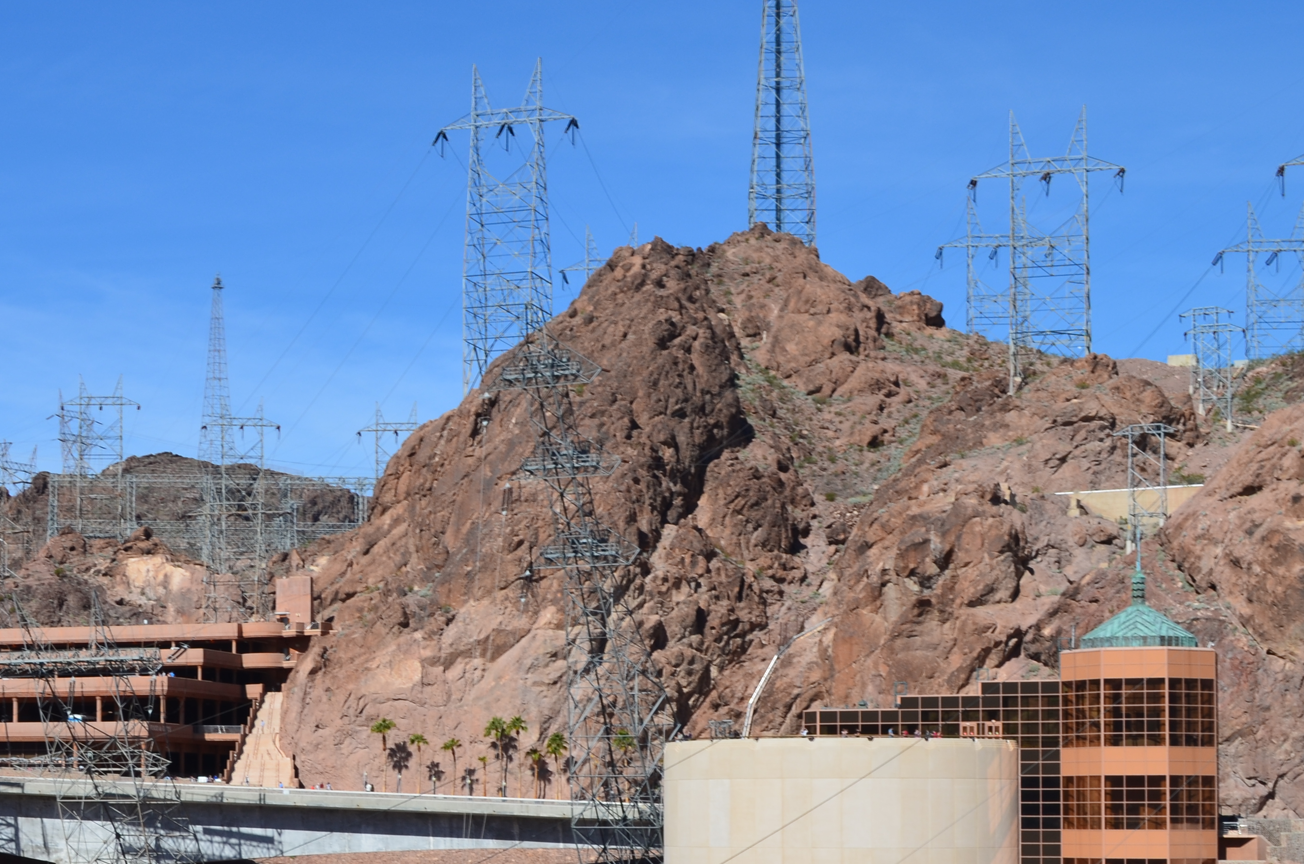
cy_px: 714
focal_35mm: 77
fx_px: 2783
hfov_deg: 26.1
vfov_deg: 17.5
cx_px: 336
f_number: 11
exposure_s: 1/160
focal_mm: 28
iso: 100
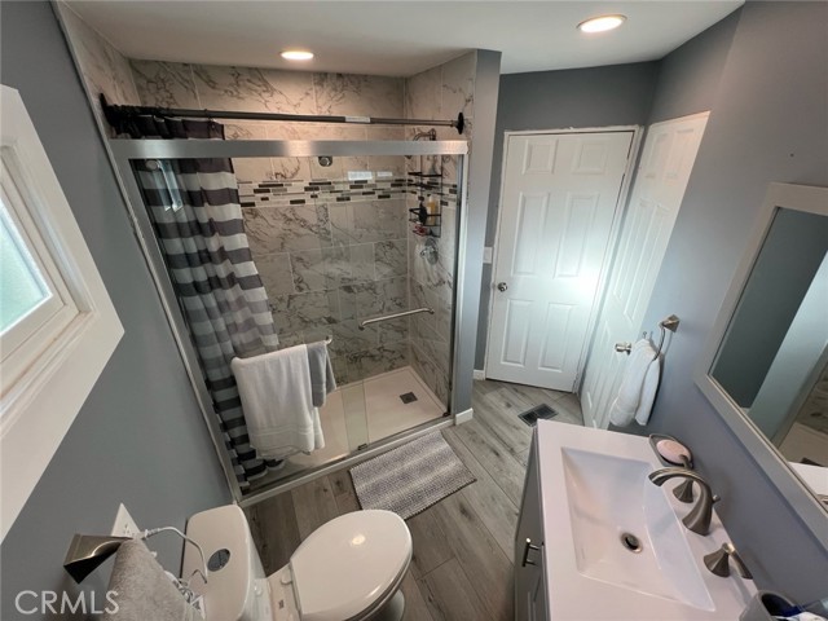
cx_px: 414
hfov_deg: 106.2
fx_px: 311
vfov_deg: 89.9
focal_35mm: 13
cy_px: 310
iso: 50
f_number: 1.8
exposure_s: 1/120
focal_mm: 1.57
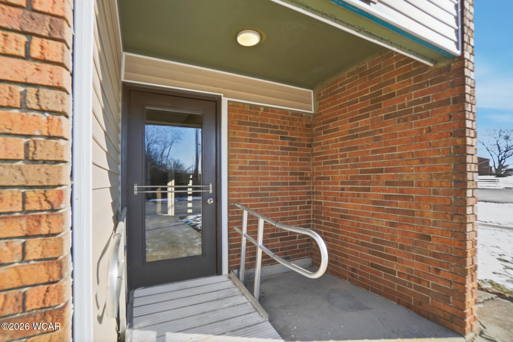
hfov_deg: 100.4
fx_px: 214
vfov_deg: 77.3
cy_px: 171
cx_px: 256
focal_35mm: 15
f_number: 5.6
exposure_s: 1/4000
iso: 125
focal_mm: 10
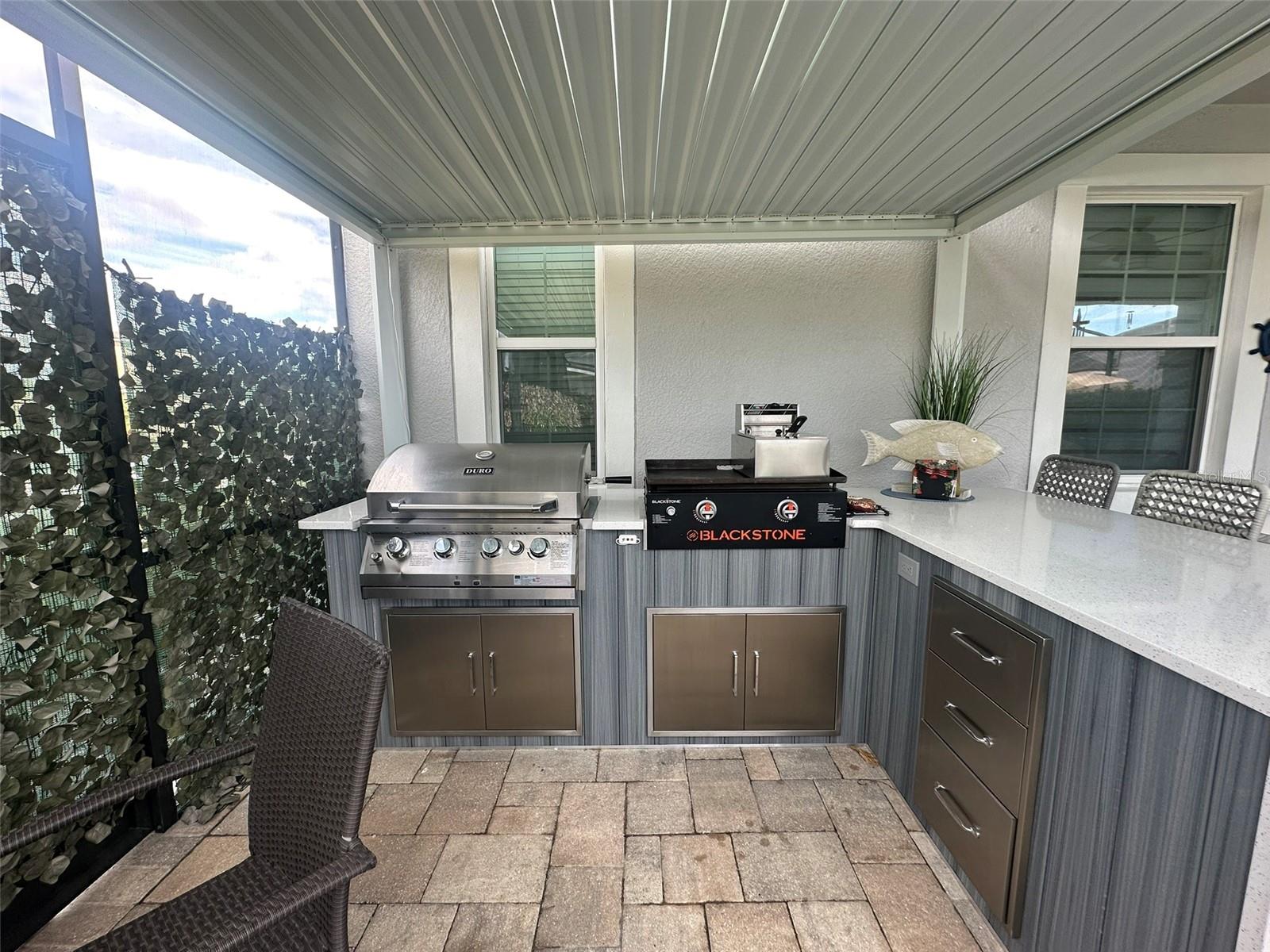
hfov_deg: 102.1
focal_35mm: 14
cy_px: 476
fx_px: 514
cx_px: 635
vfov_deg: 85.7
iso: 50
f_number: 2.2
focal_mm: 2.22
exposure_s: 1/99
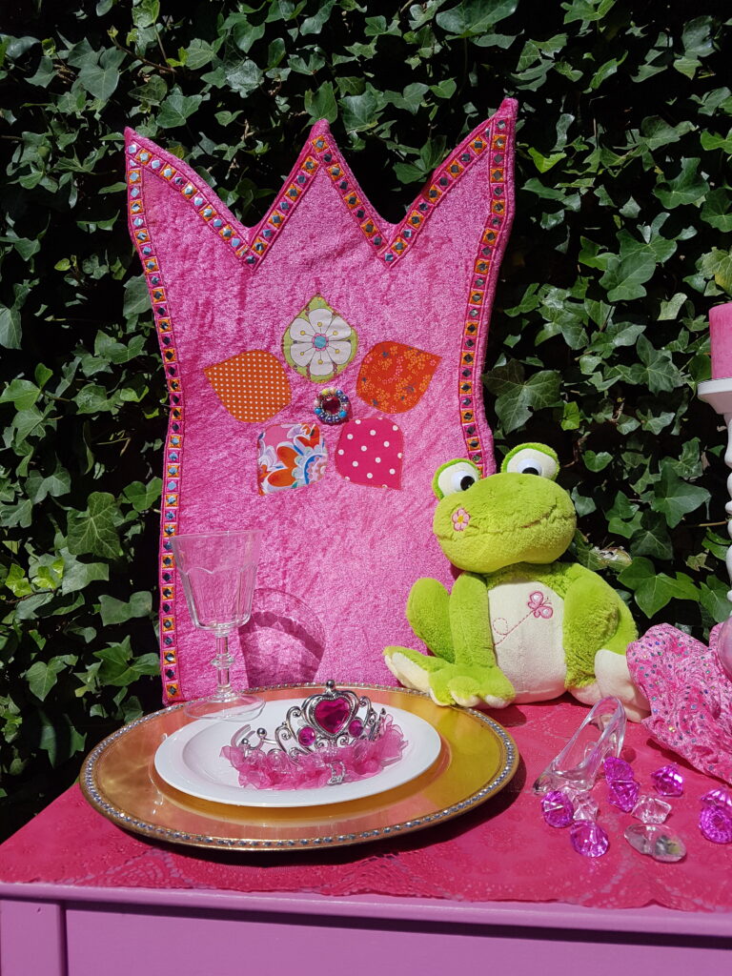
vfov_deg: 67.3
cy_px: 488
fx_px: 733
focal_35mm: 26
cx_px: 366
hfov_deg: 53.1
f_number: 1.7
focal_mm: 4.2
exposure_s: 1/7328
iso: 50
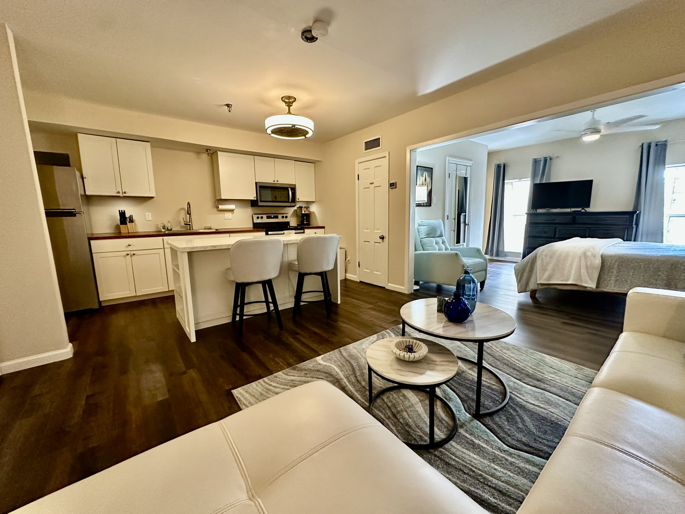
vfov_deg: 85.7
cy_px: 257
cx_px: 342
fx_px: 277
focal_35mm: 14
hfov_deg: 102.1
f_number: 2.2
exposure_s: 1/60
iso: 500
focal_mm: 2.22
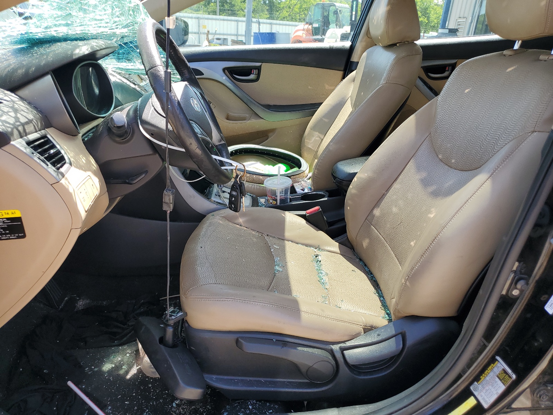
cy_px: 208
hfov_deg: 67.3
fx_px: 415
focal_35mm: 26
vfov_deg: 53.1
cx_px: 276
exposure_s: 1/435
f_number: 1.5
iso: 50
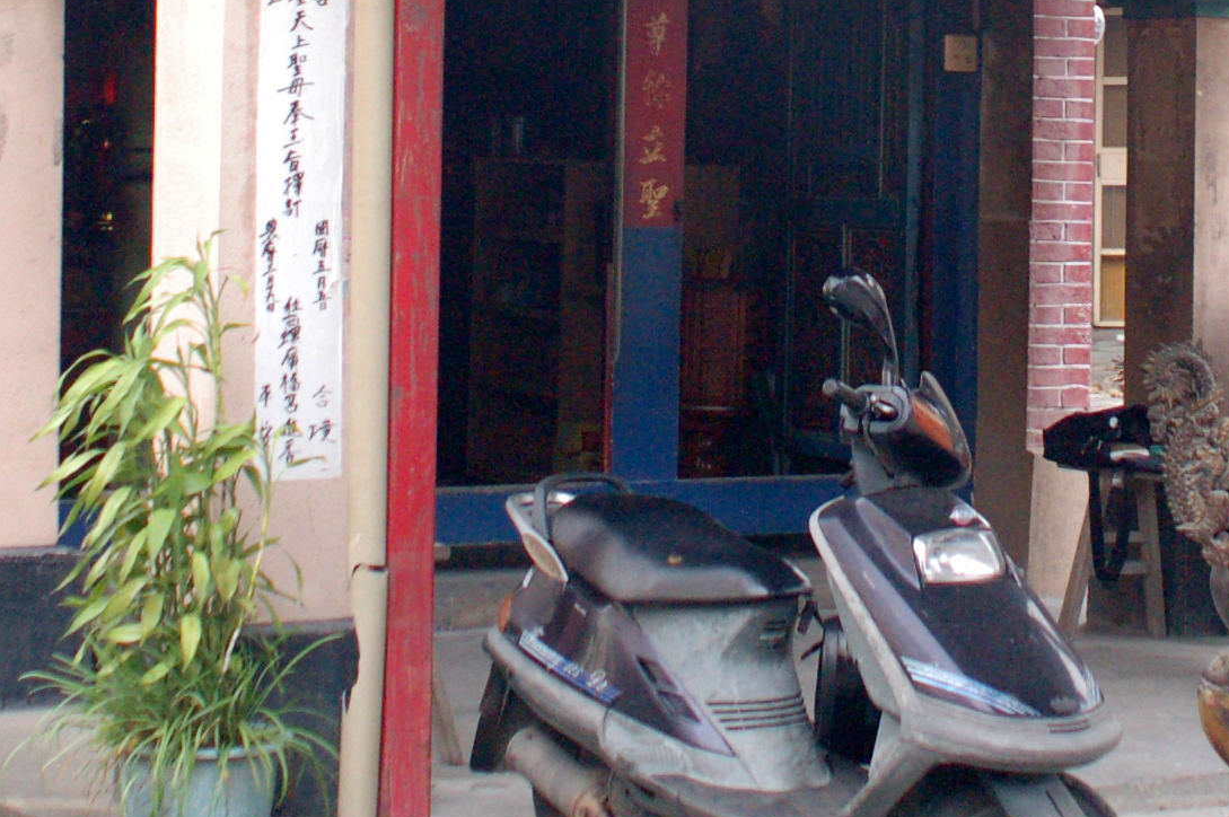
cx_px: 848
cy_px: -196
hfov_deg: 17.6
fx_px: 3956
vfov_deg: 11.5
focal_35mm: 116
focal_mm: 28
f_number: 3.5
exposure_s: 1/640
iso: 1600
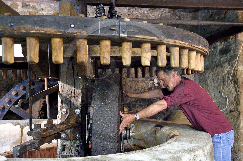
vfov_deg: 35.0
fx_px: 256
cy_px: 80
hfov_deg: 50.7
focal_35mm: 38
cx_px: 122
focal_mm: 38
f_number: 4.5
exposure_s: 1/10
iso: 3200
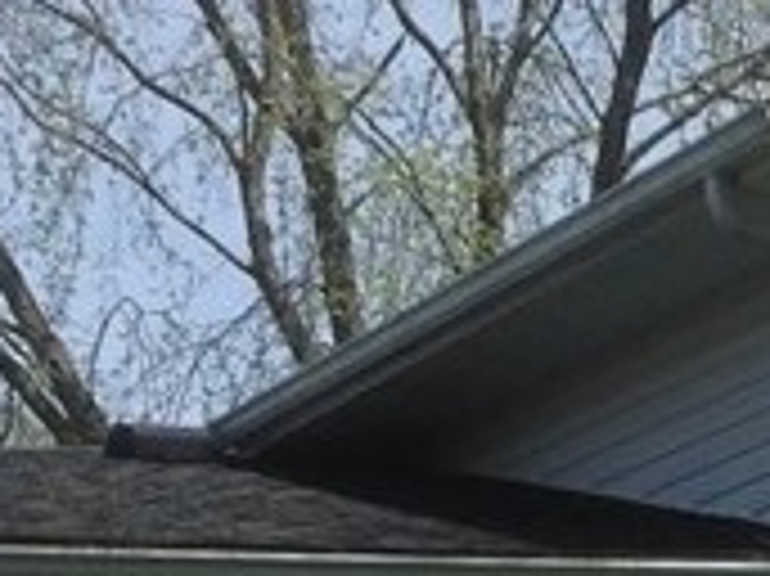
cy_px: 1125
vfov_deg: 6.8
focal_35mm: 210
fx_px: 4668
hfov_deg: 9.3
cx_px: 1004
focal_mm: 4.28
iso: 50
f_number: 2.4
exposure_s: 1/1779
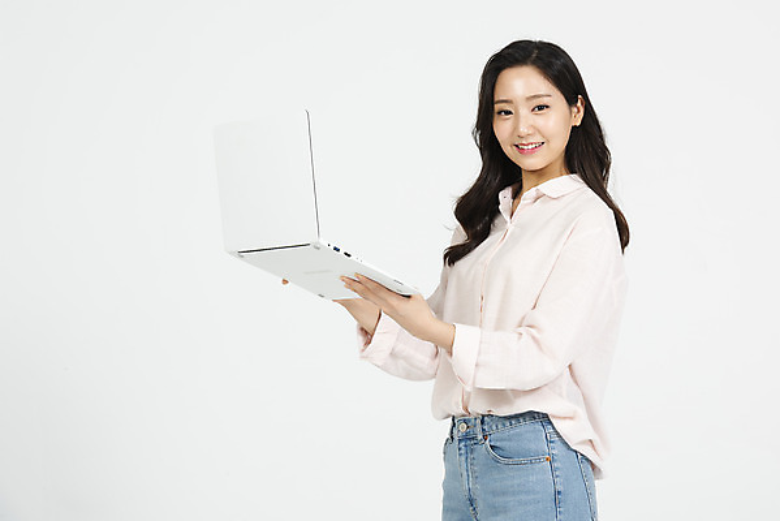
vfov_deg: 9.5
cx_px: 390
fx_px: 3143
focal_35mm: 145
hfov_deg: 14.1
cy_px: 260
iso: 100
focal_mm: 145
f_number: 14
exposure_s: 1/125
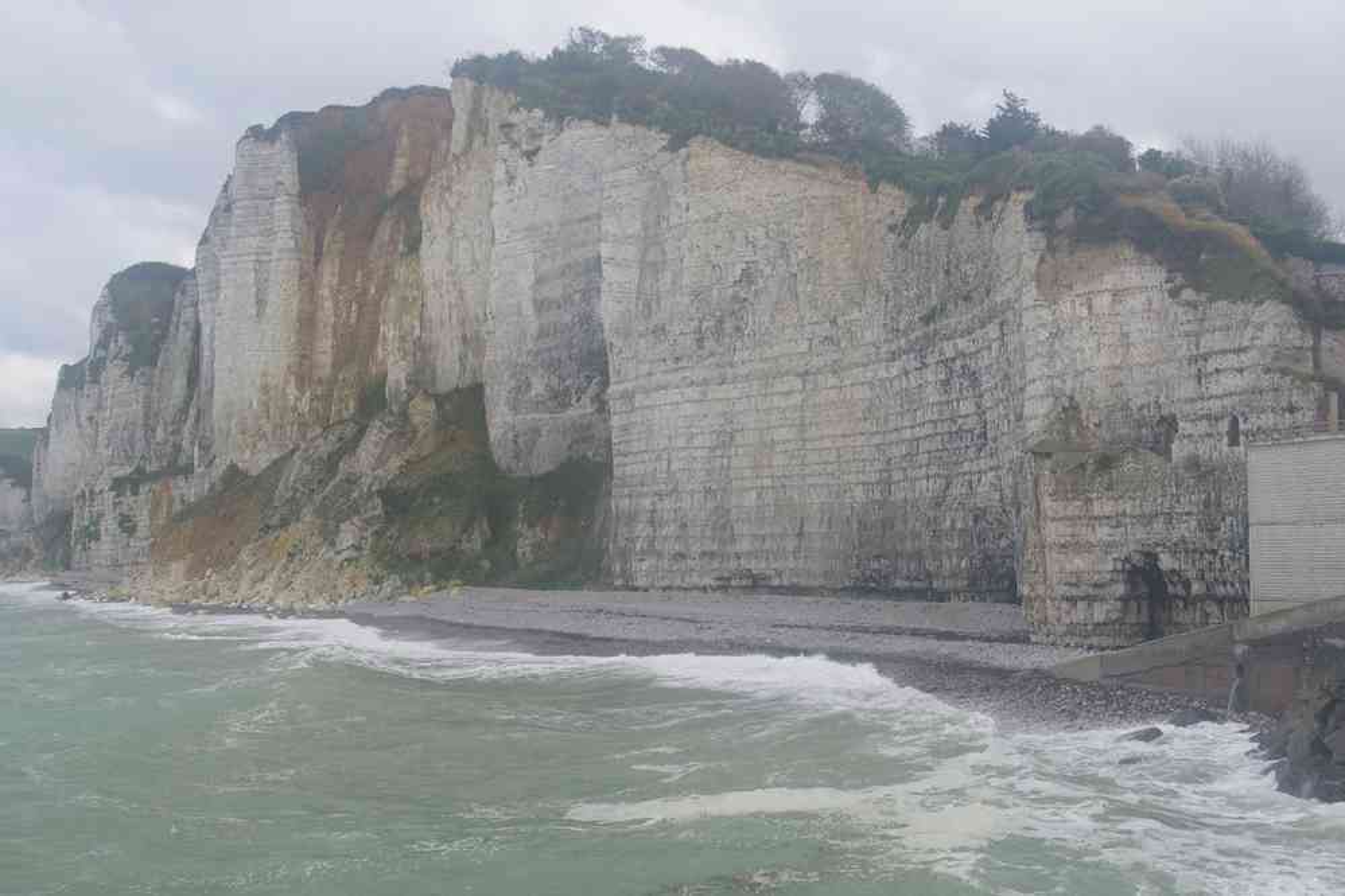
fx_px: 1737
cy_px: 448
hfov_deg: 42.3
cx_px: 672
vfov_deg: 28.9
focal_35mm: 46
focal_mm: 31
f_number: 9
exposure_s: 1/60
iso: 200
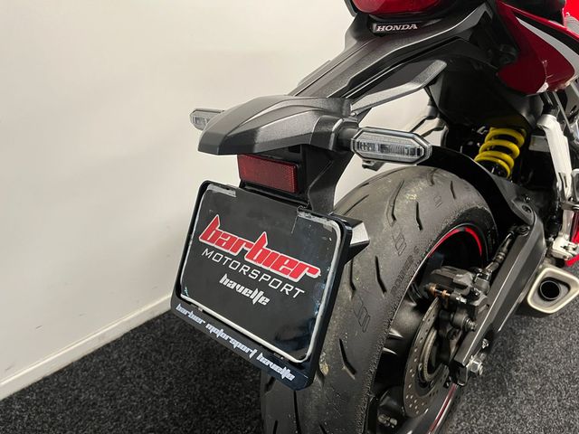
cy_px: 217
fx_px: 435
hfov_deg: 67.3
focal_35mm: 26
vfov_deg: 53.1
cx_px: 290
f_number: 1.6
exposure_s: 1/50
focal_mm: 5.1
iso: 160
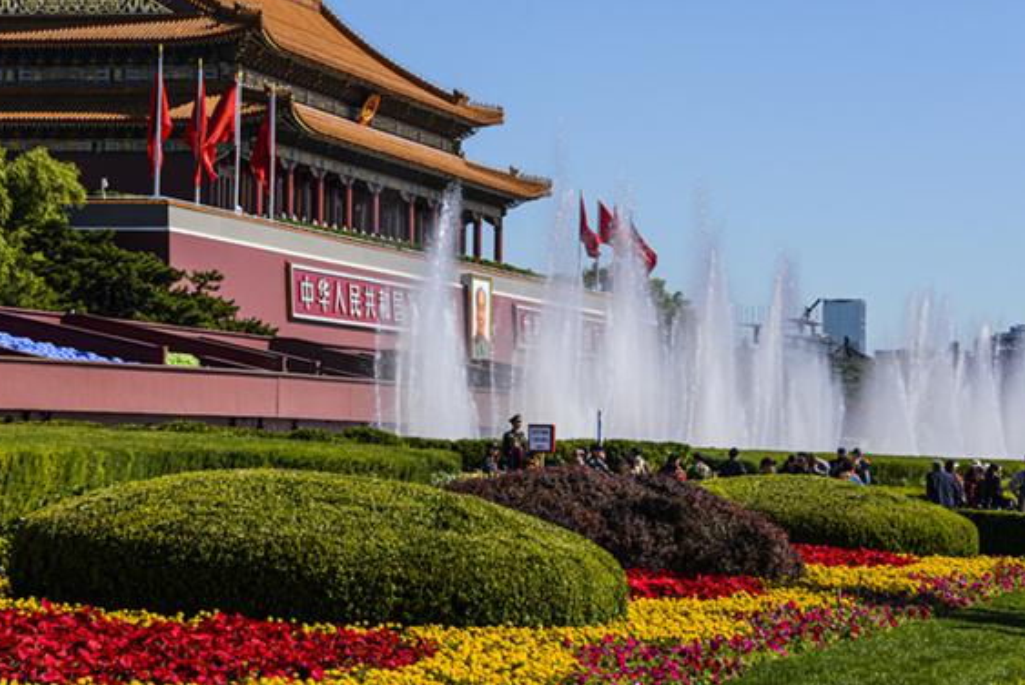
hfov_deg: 17.8
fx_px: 3276
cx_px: 413
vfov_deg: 11.9
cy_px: 182
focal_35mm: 115
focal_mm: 72
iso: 100
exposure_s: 1/400
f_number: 7.1
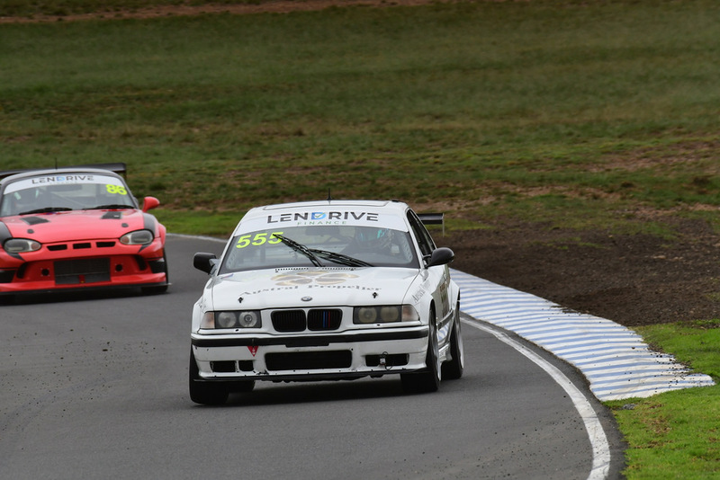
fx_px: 15005
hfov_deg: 2.7
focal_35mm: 750
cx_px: 360
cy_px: 240
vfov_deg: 1.8
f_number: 10
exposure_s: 1/640
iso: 640
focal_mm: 500
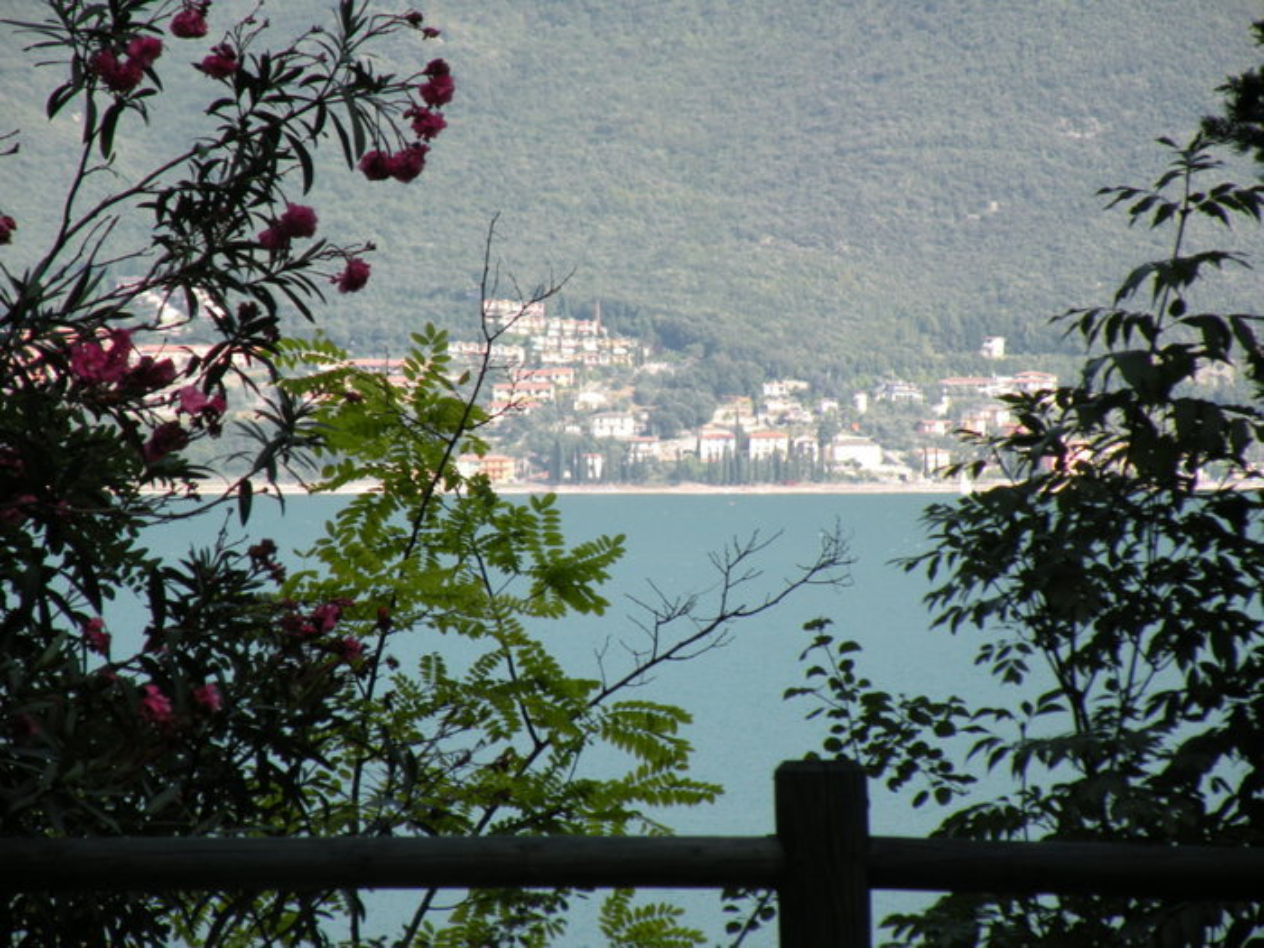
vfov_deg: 5.6
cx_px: 632
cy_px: 474
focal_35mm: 264
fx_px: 9640
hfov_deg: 7.5
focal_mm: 46.7
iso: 64
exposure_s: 1/164
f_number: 5
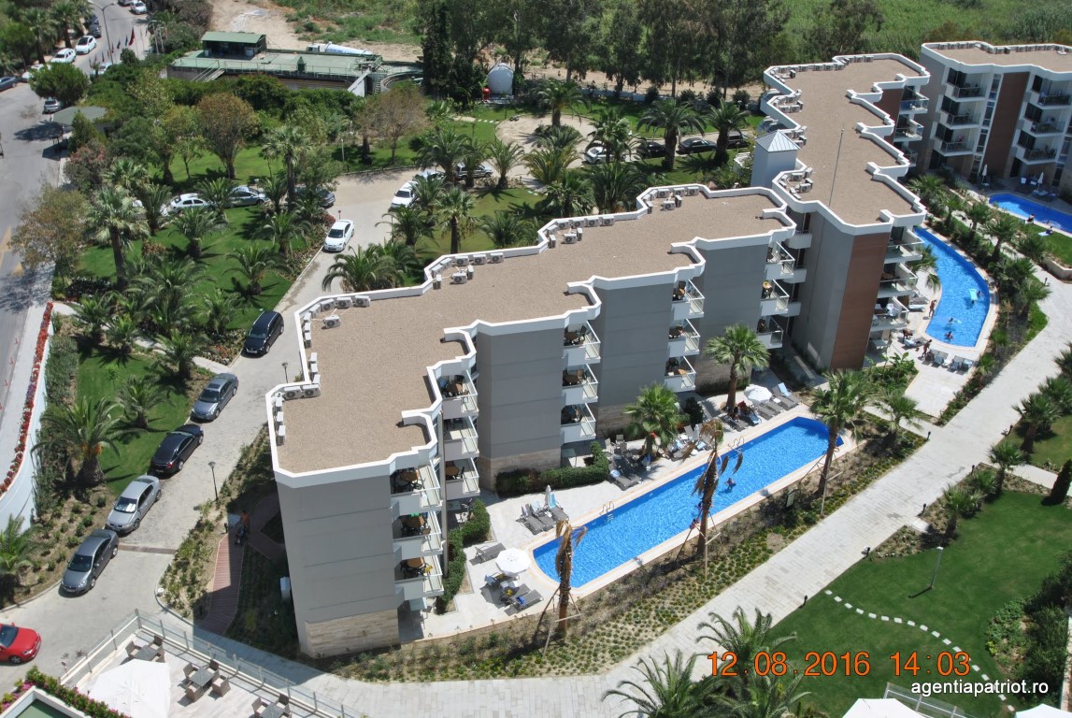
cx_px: 536
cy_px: 359
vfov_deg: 37.0
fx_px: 1073
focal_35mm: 36
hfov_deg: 53.1
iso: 100
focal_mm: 24
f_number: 8
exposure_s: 1/250
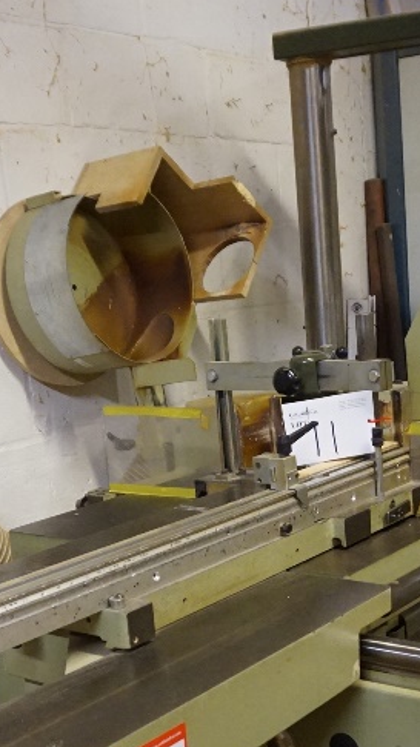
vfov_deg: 38.5
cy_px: 523
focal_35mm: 53
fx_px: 1050
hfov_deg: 22.4
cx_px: 306
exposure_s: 1/60
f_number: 3.5
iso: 3200
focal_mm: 16
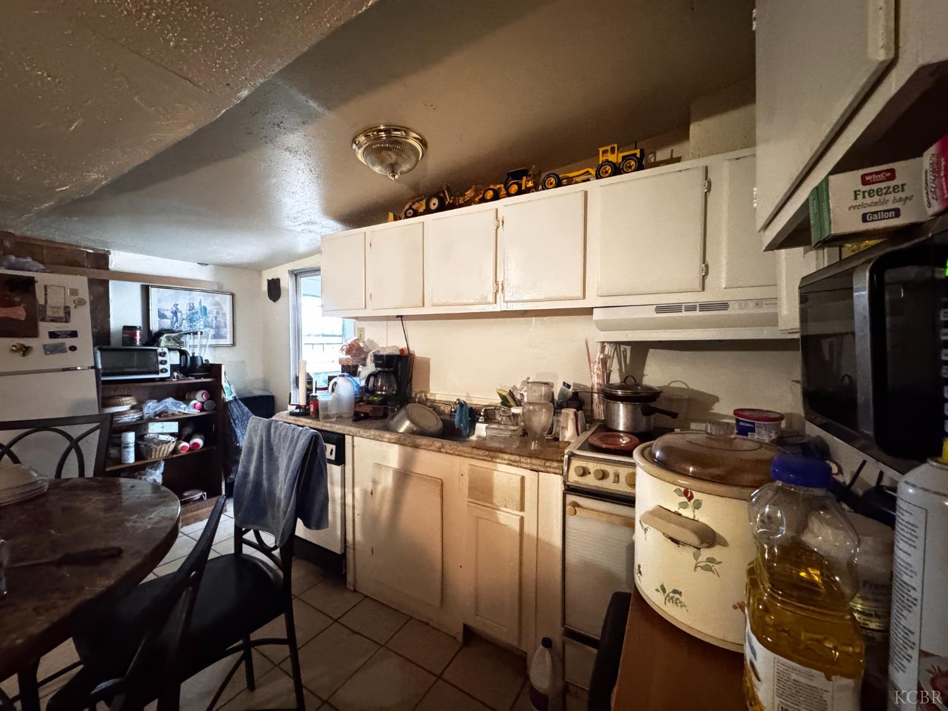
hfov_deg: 102.1
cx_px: 474
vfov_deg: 85.7
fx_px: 383
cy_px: 356
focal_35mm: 14
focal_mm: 2.22
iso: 2500
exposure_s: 1/20
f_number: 2.2
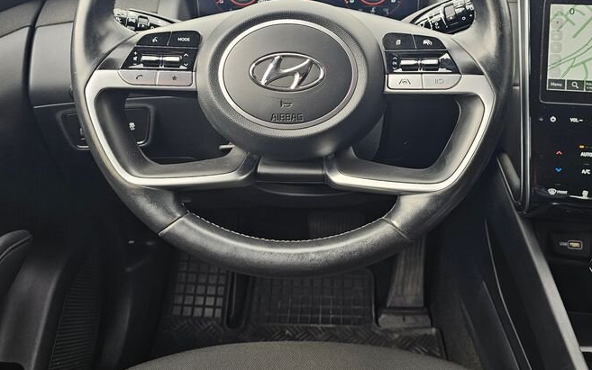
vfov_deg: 33.0
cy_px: 94
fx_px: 613
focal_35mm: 38
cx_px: 308
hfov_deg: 51.5
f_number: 1.7
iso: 25
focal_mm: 6.3
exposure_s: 1/100
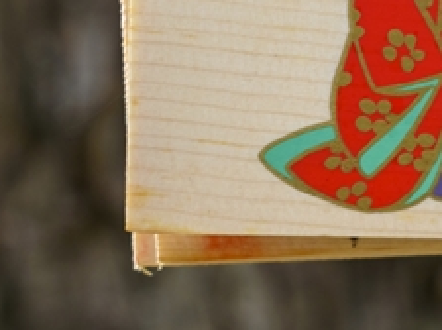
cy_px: -54
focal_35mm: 228
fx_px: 2907
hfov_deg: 8.6
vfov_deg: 6.5
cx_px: 572
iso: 100
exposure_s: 1/20
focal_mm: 48
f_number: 6.3
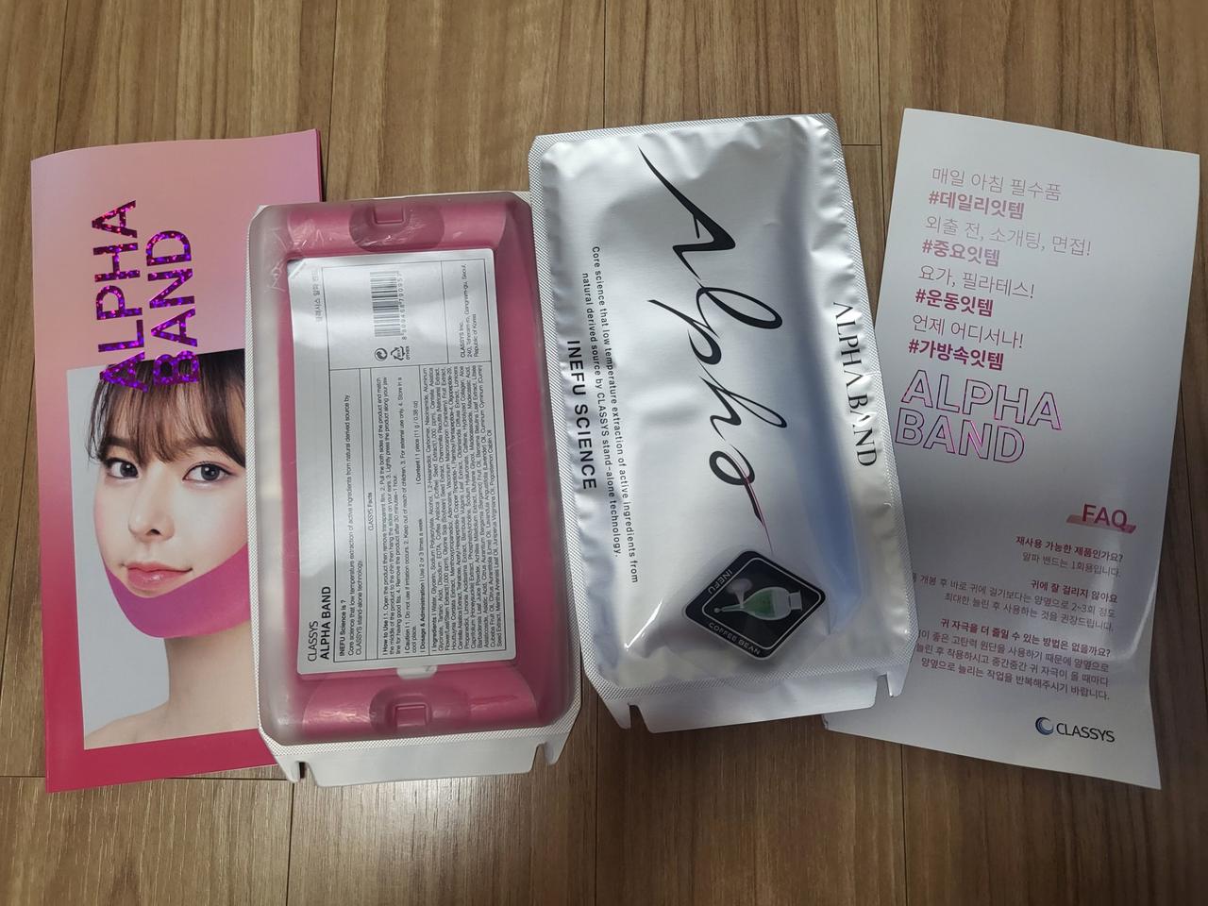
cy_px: 453
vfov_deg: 53.1
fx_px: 907
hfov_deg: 67.3
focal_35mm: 26
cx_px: 604
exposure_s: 1/120
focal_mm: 4.25
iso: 125
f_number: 1.8
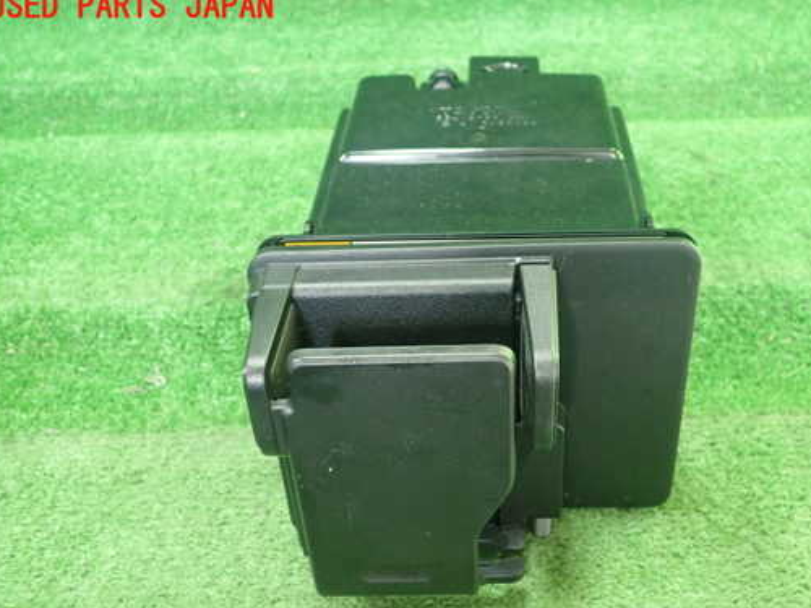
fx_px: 843
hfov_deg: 51.2
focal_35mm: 36
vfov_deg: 39.6
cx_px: 466
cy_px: 352
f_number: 2.3
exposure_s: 1/125
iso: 640
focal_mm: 5.5
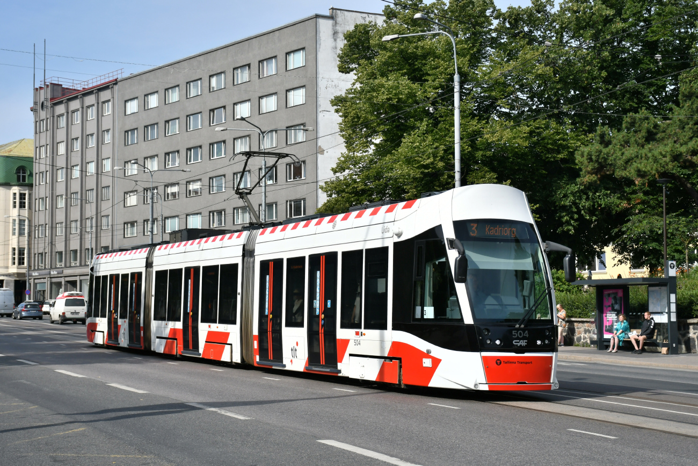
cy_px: 233
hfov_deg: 33.4
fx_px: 1163
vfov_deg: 22.6
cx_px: 349
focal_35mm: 60
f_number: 5.6
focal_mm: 40
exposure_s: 1/1667
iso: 200
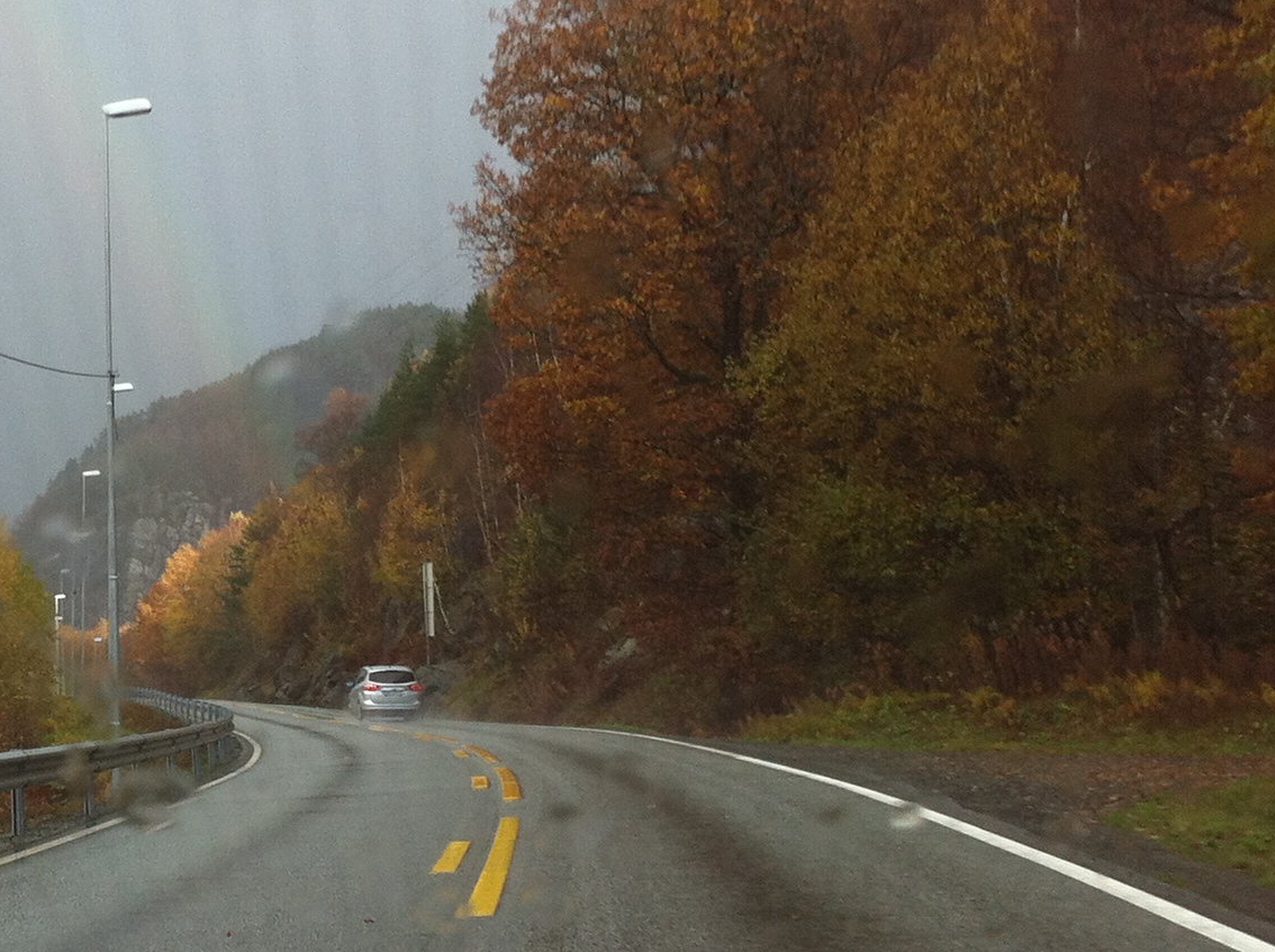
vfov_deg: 18.4
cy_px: 489
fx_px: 2942
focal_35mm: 80
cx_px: -78
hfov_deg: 23.2
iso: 80
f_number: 2.8
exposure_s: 1/234
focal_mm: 3.85
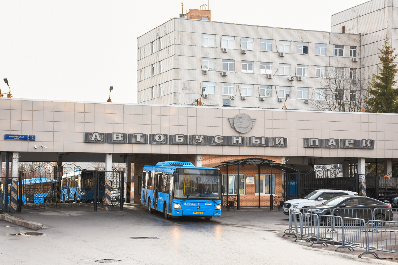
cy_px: 132
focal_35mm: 63
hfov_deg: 31.9
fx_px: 696
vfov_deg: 21.6
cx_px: 199
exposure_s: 1/250
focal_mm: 42
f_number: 6.3
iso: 400
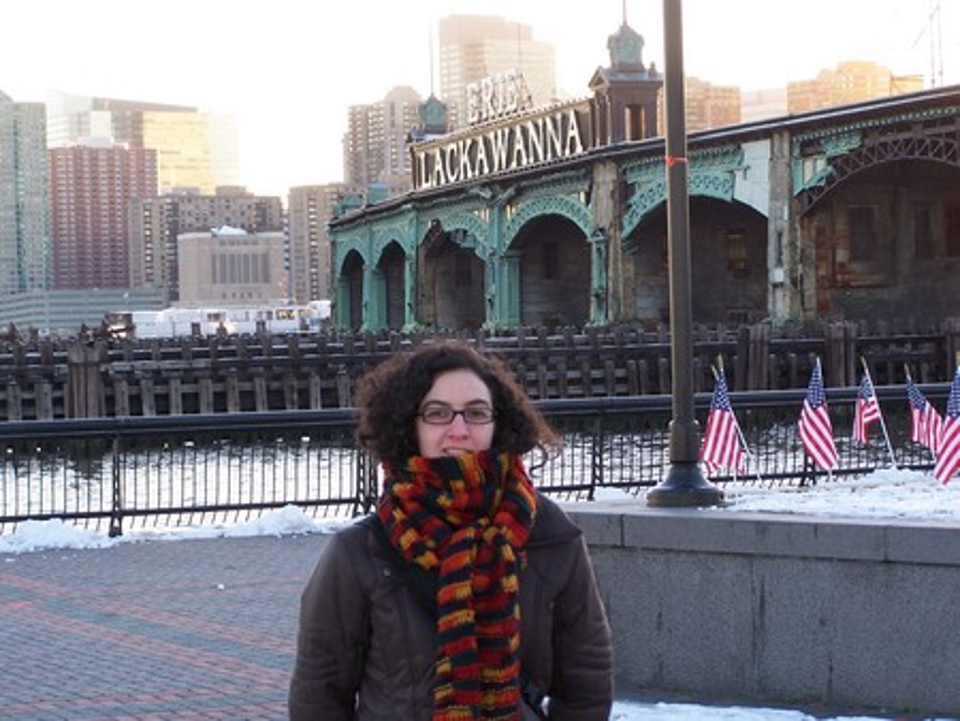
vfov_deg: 14.1
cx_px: 480
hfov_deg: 18.7
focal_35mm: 105
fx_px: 2914
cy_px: 360
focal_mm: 17.5
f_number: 3.2
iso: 80
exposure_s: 1/80
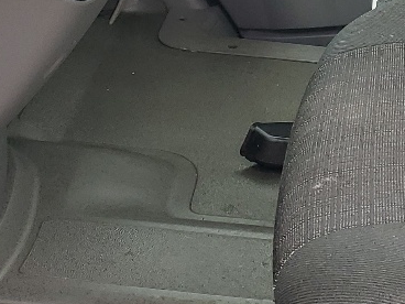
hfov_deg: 17.0
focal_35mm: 113
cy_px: -83
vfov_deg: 12.7
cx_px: 425
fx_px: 1322
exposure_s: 1/294
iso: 50
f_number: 1.5
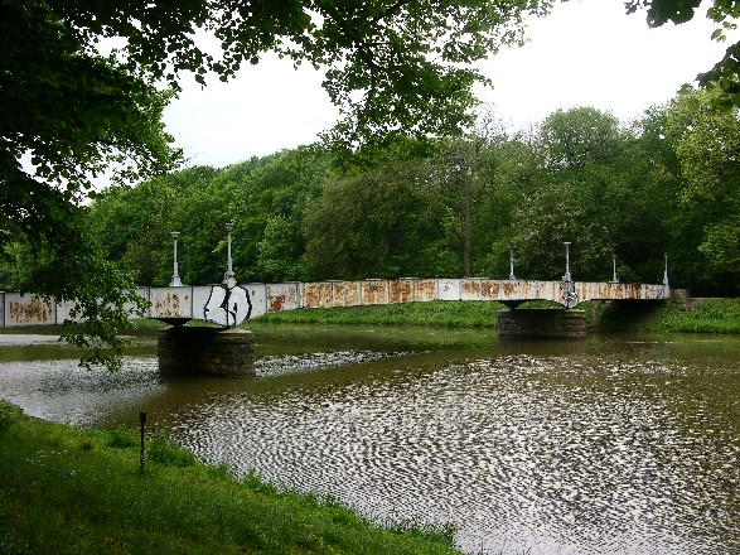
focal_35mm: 35
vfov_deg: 40.7
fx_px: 748
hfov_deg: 52.6
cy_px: 278
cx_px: 370
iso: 50
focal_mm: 8.9
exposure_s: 1/59.7
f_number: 5.6
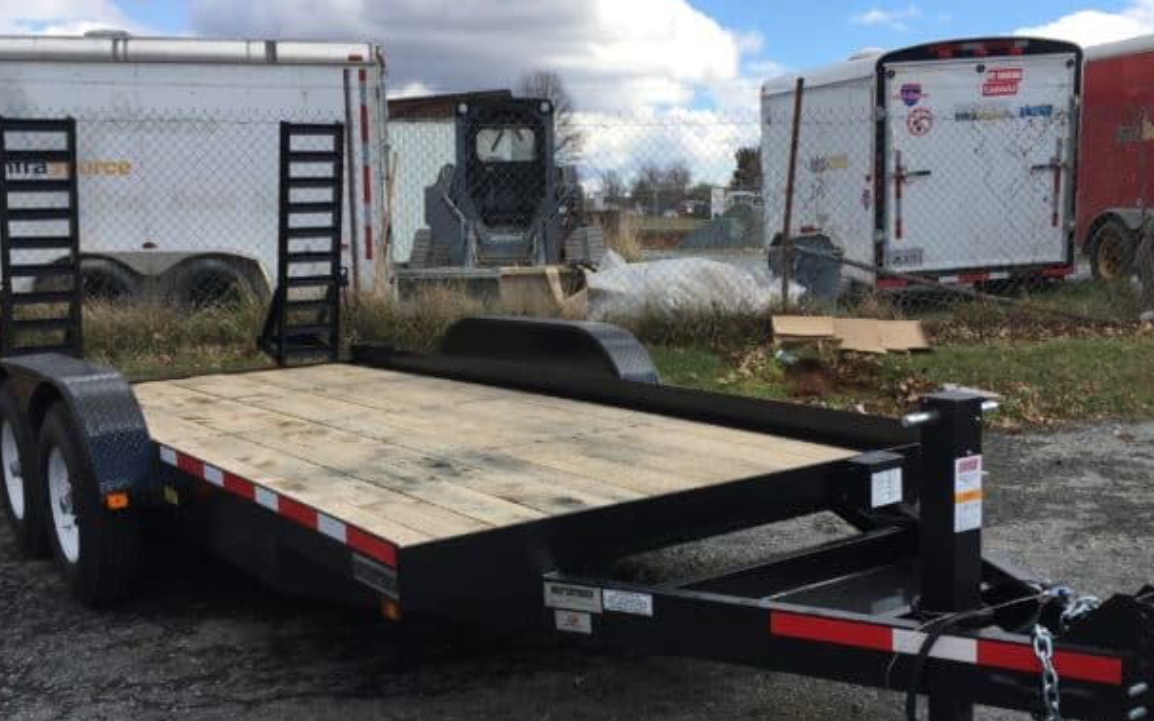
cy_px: 443
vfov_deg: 32.6
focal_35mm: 39
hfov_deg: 50.4
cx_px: 572
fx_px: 1226
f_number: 2.2
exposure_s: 1/1276
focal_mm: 4.15
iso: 32
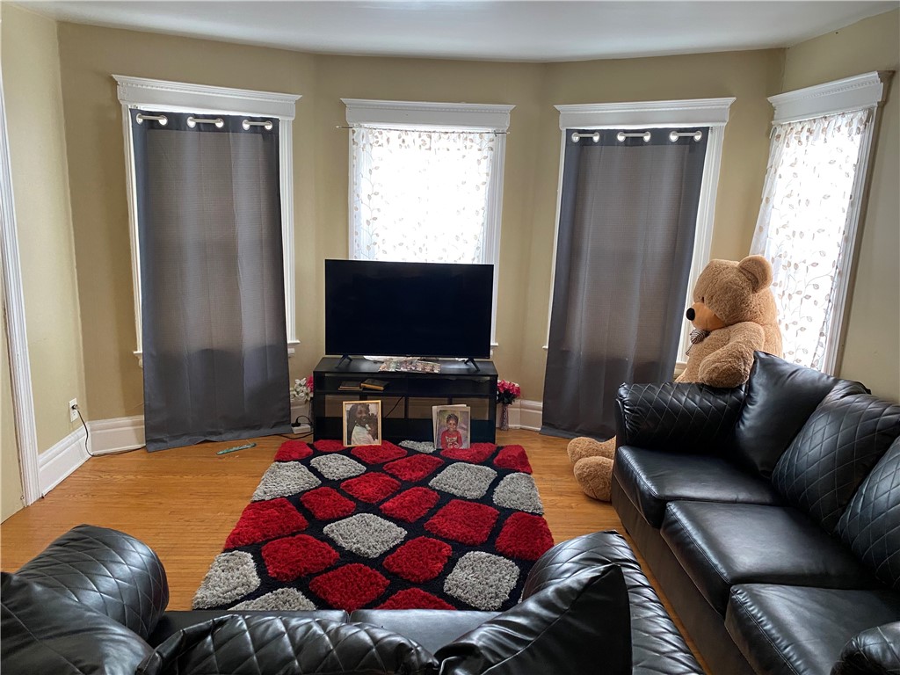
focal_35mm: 26
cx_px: 450
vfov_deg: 53.1
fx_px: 676
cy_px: 338
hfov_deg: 67.3
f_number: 1.8
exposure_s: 1/60
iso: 320
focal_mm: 4.25
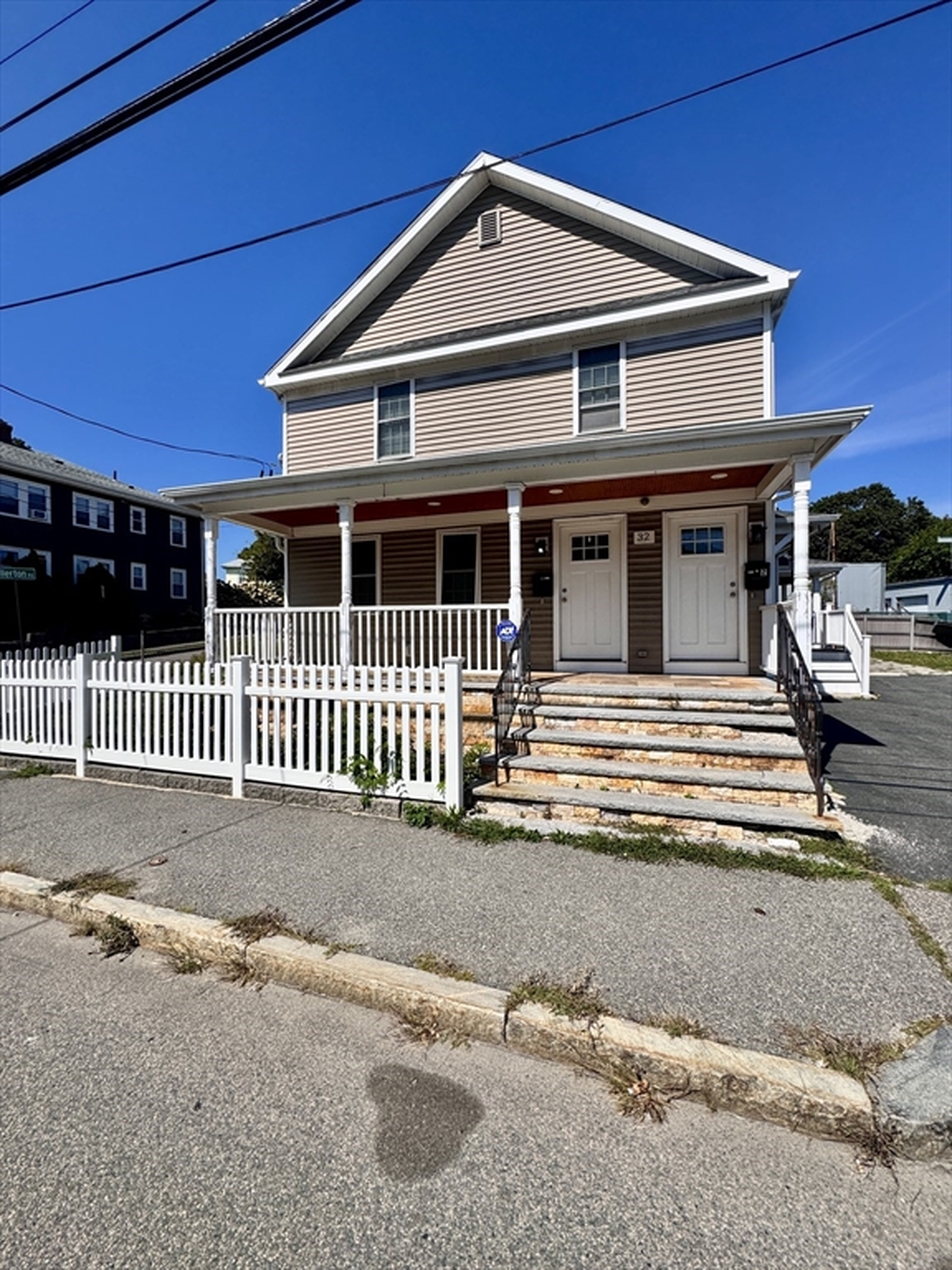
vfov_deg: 102.1
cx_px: 476
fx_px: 513
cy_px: 635
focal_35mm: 14
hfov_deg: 85.7
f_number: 2.2
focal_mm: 2.22
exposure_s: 1/3390
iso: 50
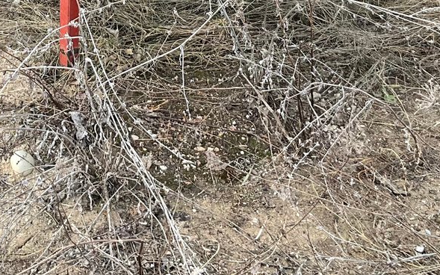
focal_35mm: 79
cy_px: -103
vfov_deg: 15.5
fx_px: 947
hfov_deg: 25.7
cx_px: 91
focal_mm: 3
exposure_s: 1/322
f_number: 1.8
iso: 25
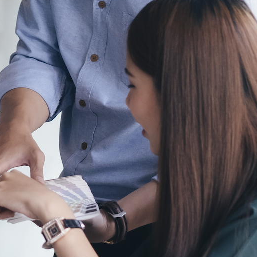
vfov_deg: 5.3
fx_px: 2747
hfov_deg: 5.3
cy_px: 15
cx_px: -123
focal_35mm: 327
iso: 400
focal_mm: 56
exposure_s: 1/125
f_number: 2.2
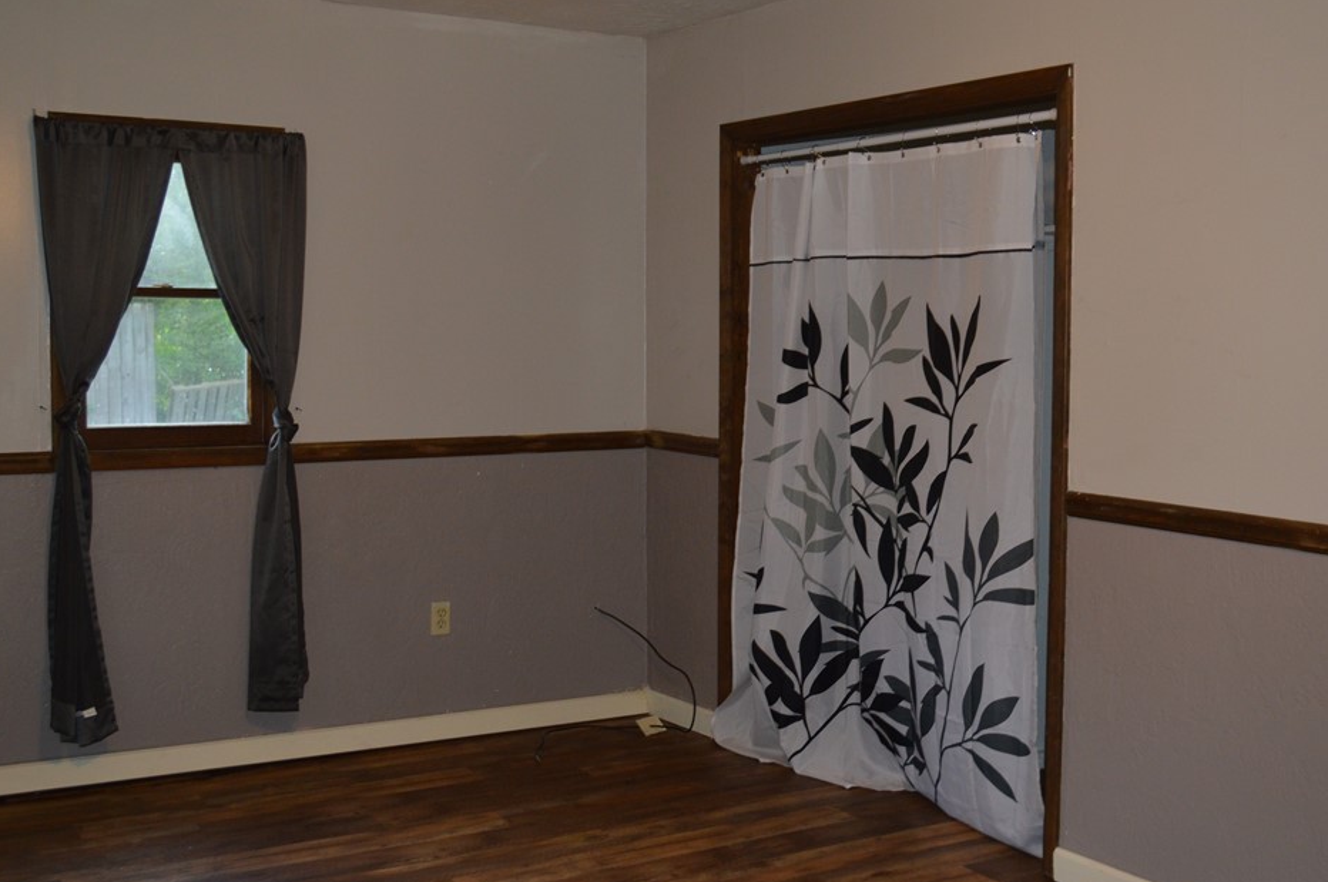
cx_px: 692
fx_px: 1547
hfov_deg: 46.4
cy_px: 415
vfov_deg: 31.8
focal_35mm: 42
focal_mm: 24
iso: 560
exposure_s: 1/60
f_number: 4
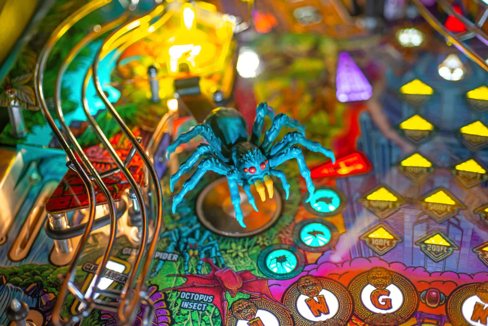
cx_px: 234
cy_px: 156
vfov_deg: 21.6
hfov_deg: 31.9
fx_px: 854
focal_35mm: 63
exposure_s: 1/80
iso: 320
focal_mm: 60
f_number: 3.2
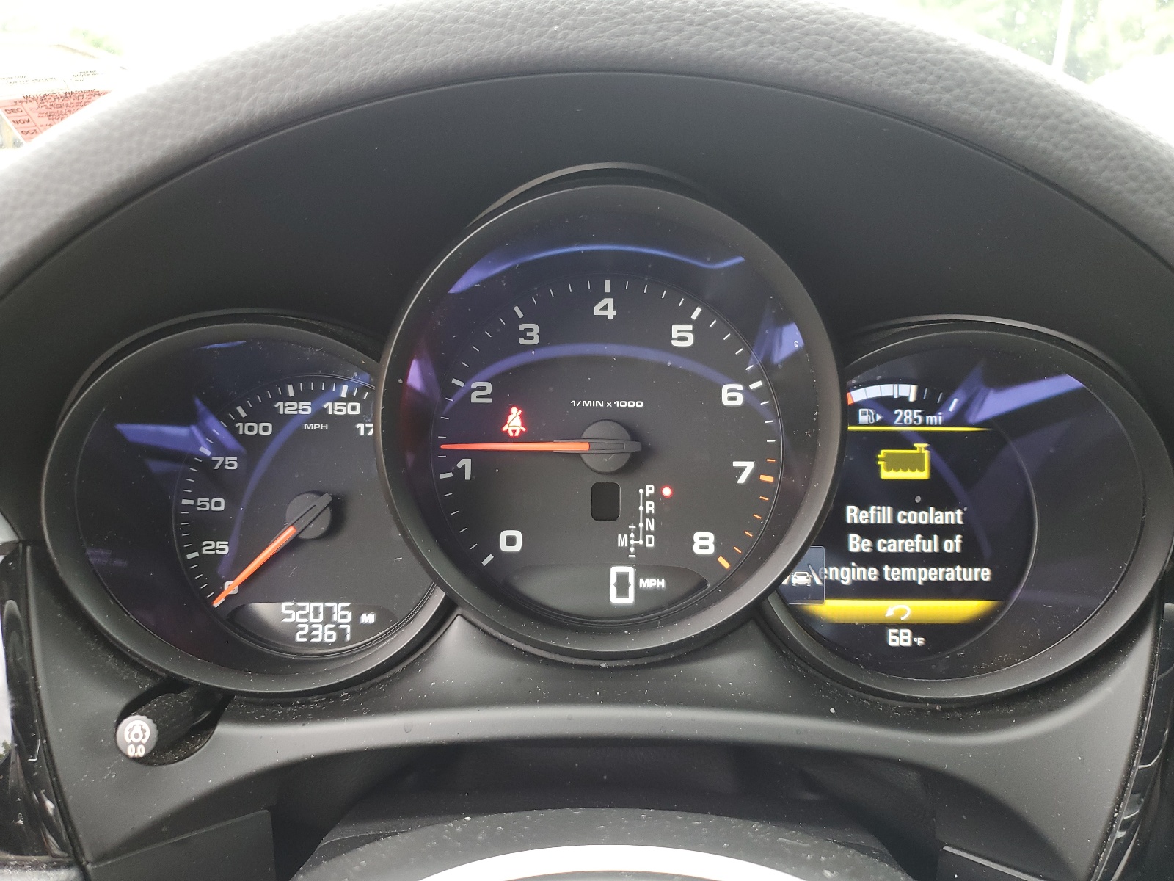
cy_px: 440
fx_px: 882
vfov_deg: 53.1
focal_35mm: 26
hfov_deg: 67.3
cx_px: 587
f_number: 1.5
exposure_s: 1/60.2
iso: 77
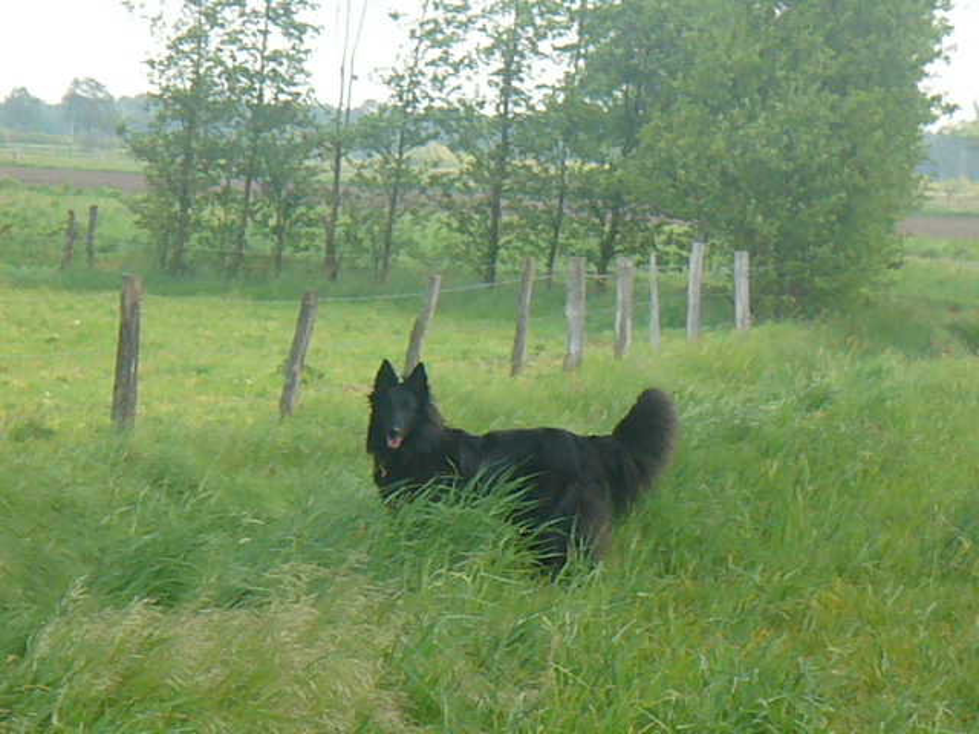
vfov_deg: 6.7
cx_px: 490
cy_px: 367
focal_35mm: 222
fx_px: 6279
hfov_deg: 8.9
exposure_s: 1/320
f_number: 9
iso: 800
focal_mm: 36.6
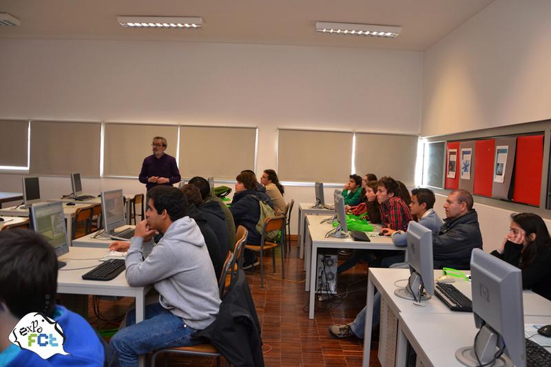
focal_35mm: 27
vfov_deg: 47.9
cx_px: 276
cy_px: 184
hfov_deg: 67.4
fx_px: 413
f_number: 3.5
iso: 1000
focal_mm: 18
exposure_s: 1/60
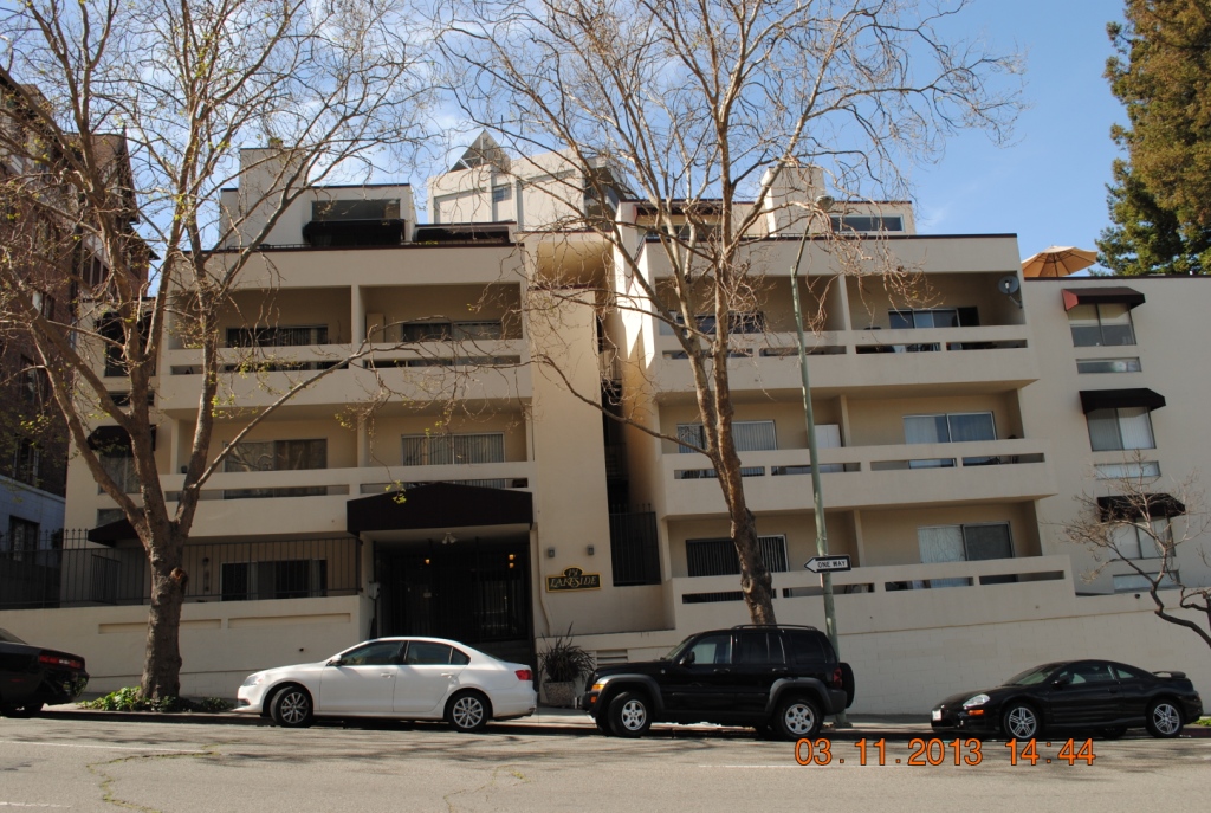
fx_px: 910
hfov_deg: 67.3
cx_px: 606
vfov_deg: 48.1
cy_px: 406
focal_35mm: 27
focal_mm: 18
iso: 100
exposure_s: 1/160
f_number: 6.3
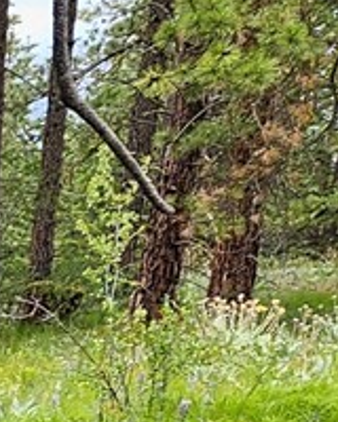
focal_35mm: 180
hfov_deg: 6.5
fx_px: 2251
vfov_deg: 10.2
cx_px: -1101
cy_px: 707
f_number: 1.8
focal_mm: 5.4
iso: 25
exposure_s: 1/501
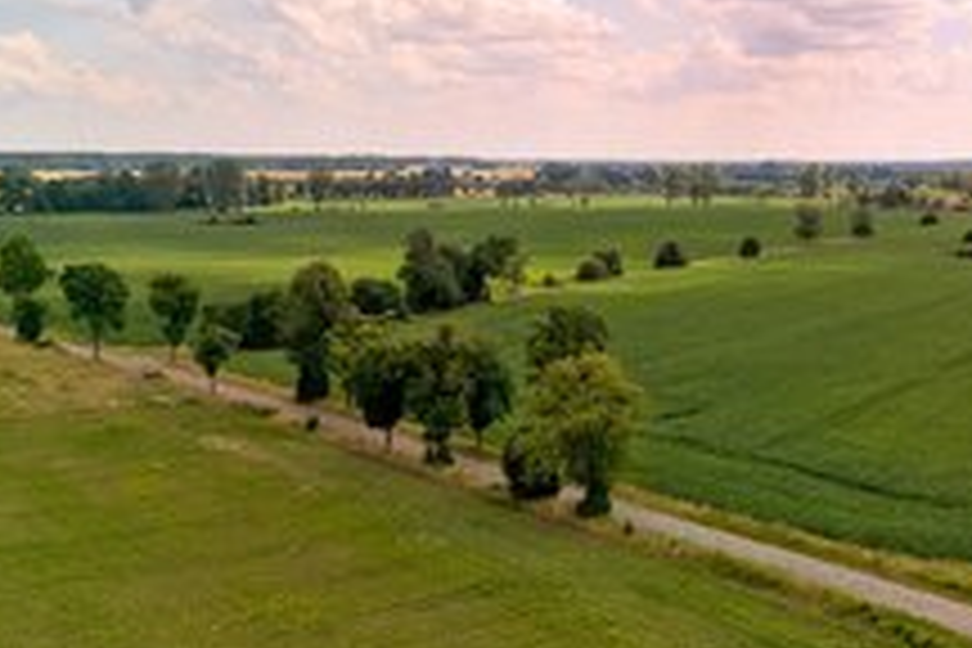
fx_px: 1404
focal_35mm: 52
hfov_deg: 37.0
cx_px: 756
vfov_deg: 25.9
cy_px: 382
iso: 100
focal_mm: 6.72
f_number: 1.7
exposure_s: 1/3000
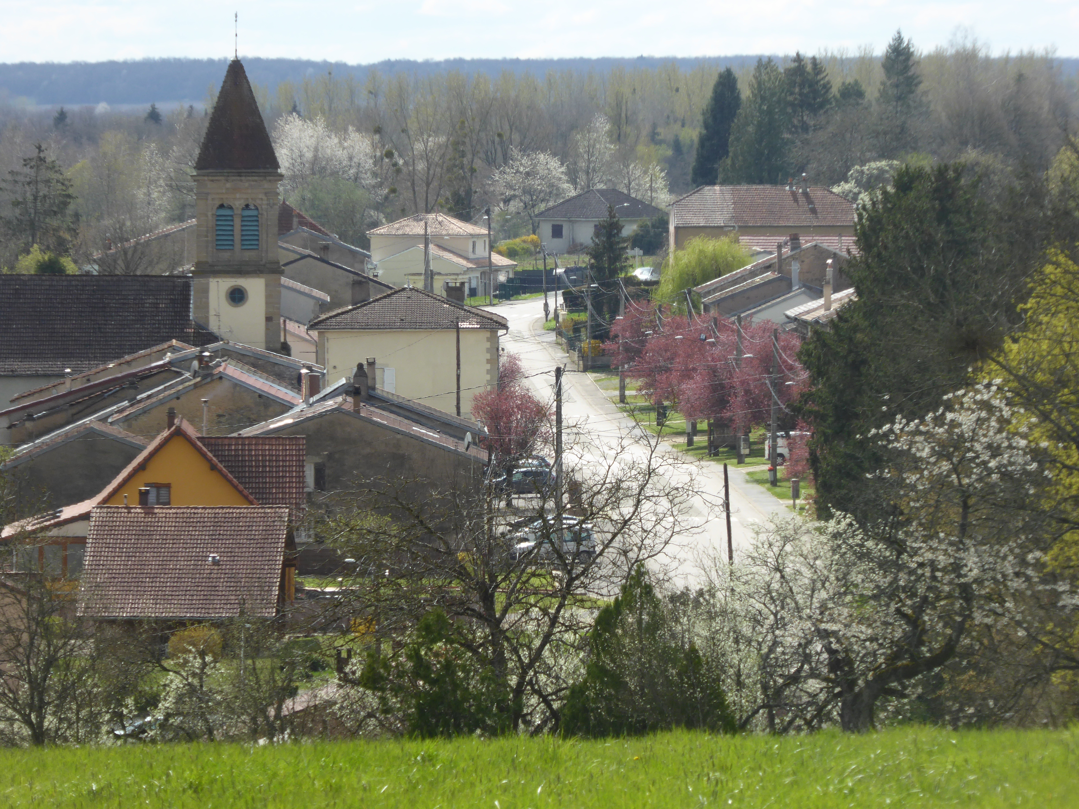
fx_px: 11159
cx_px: 540
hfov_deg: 5.5
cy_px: 404
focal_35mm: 358
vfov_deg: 4.2
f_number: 5.9
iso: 100
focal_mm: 57.7
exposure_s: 1/250
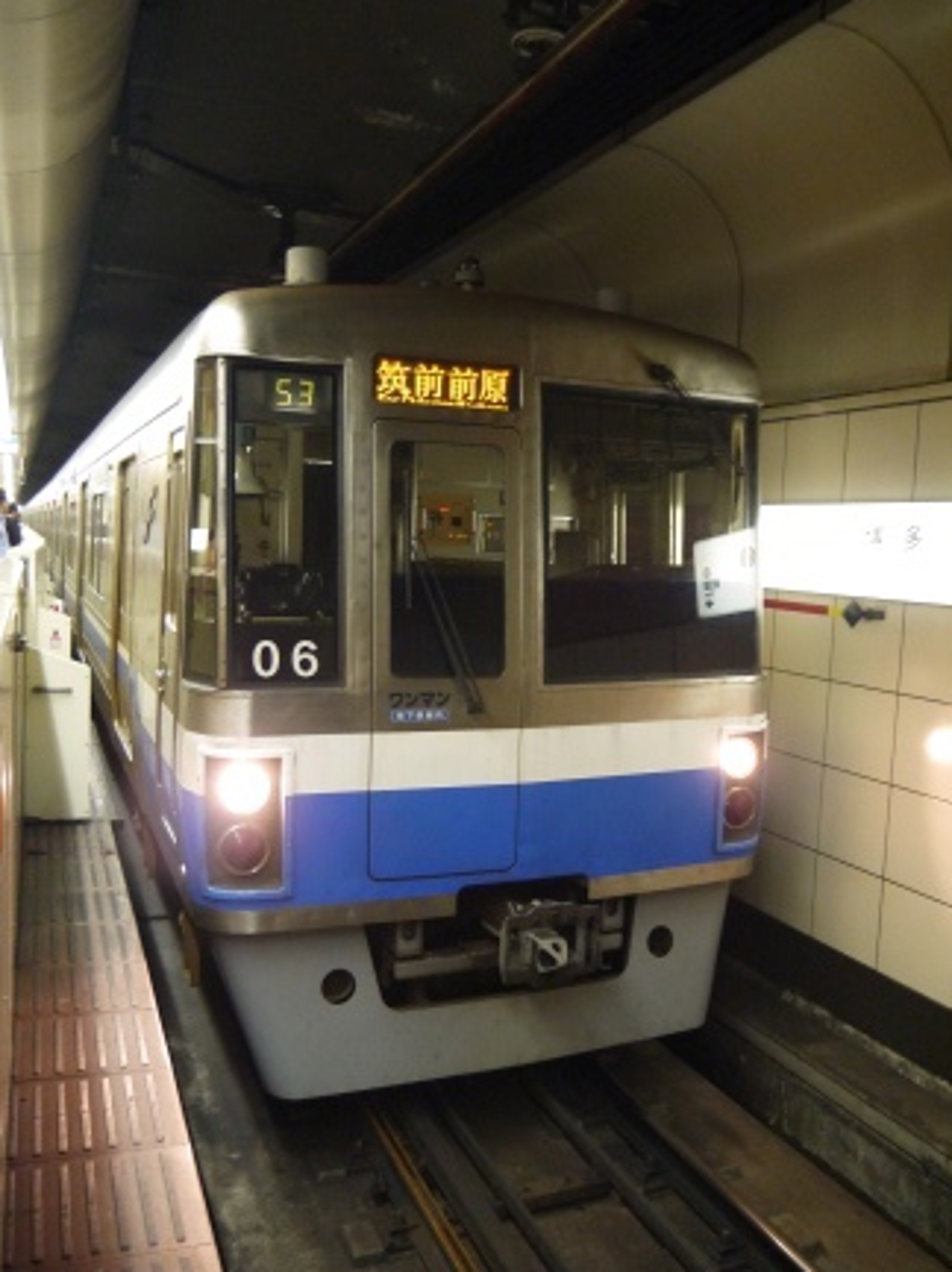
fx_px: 1065
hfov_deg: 48.2
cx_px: 485
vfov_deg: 61.7
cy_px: 640
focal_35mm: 29
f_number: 3.5
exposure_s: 1/50
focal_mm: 14
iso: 1600
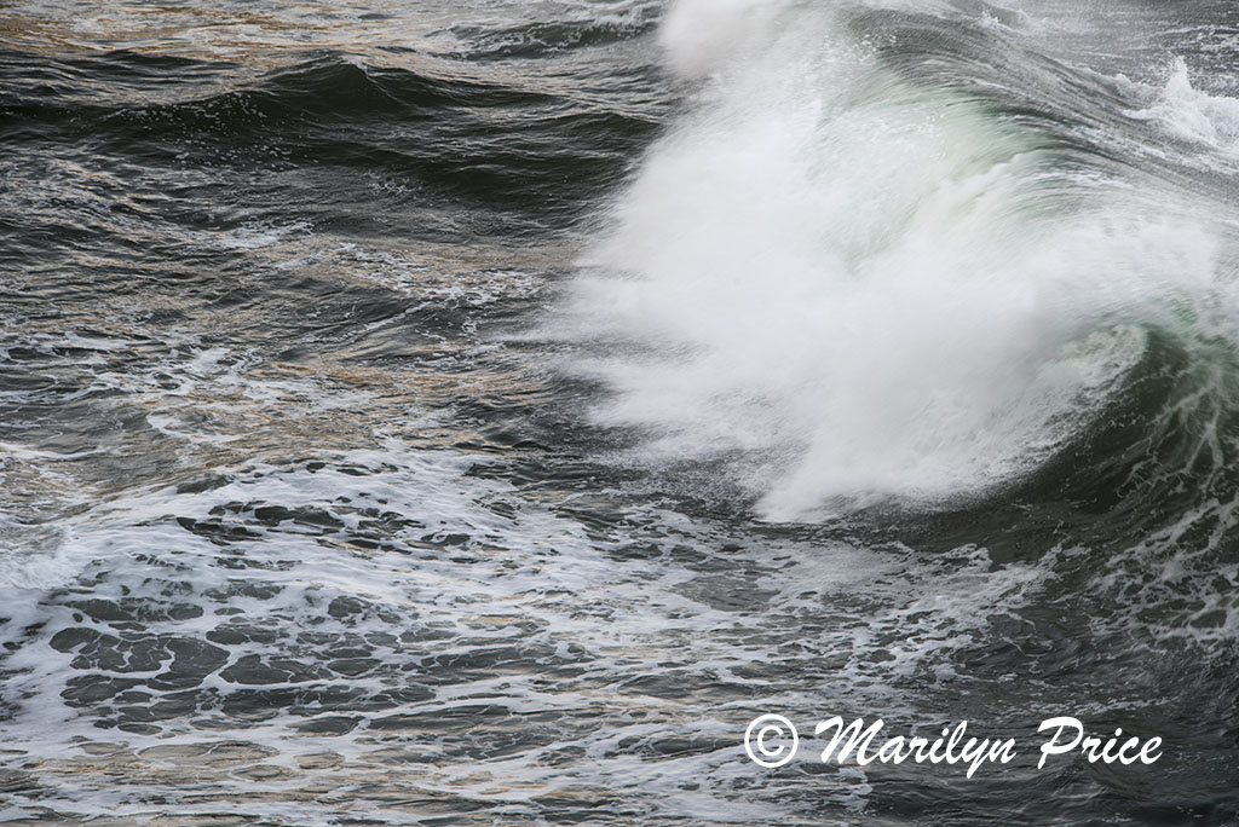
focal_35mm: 210
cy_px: 414
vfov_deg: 6.6
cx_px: 620
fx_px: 7231
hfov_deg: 9.8
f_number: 11
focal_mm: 210
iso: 100
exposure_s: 1/60
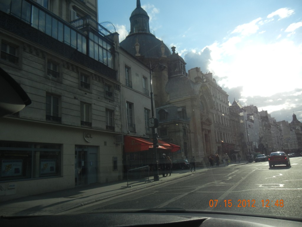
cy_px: 114
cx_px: 151
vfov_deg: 46.8
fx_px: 262
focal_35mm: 30
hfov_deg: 60.0
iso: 160
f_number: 7
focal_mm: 5.4
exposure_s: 1/438
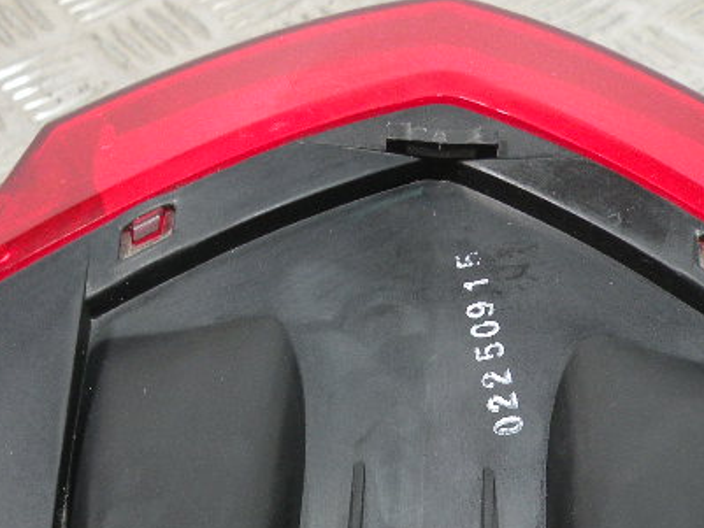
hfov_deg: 28.1
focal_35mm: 69
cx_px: 381
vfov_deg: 20.9
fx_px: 1404
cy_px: 468
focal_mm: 4.7
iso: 144
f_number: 2.8
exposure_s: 1/84.6
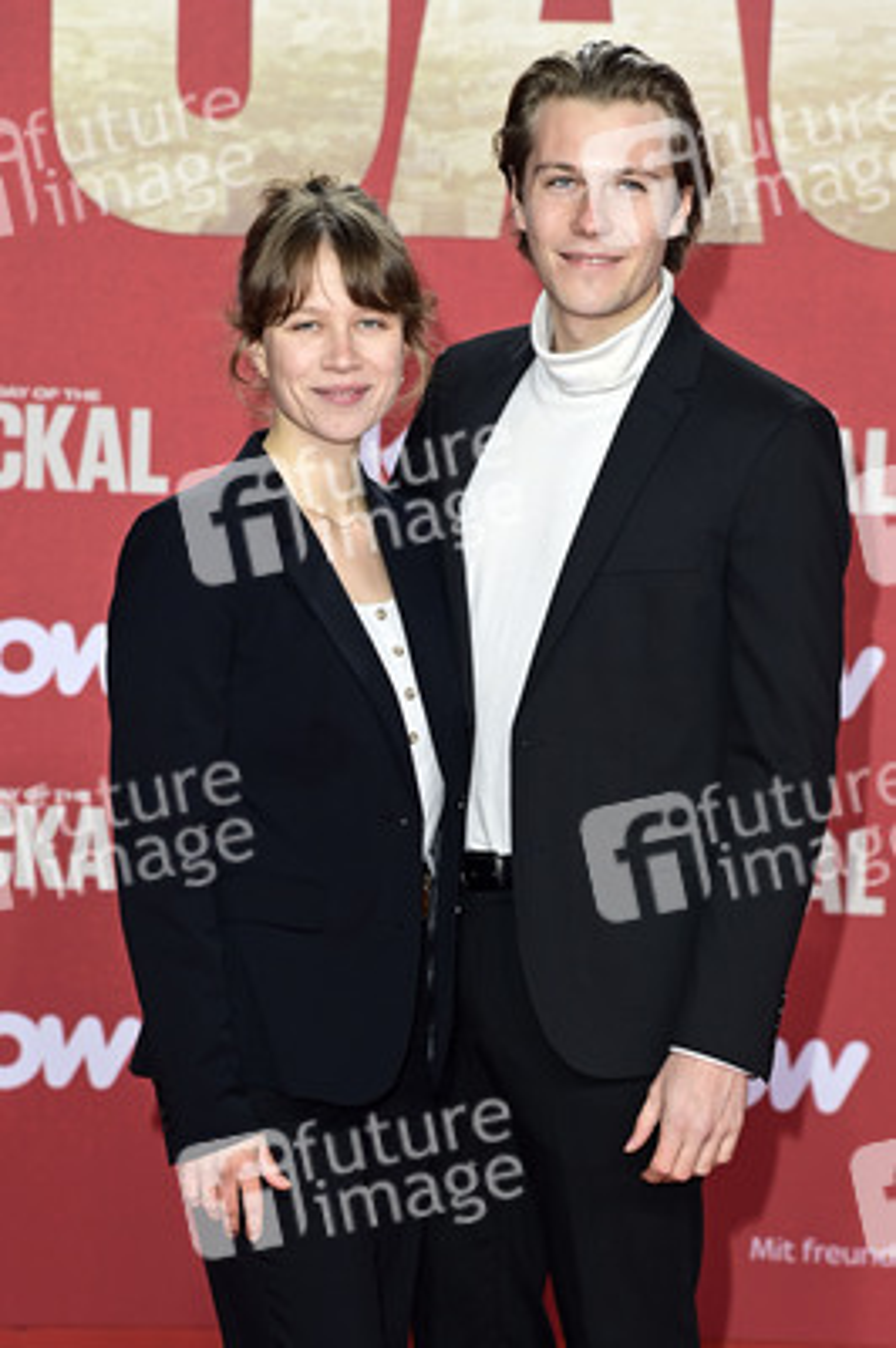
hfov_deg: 11.4
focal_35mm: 120
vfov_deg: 17.1
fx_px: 4487
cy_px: 674
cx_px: 448
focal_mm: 120
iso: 640
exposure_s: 1/250
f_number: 5
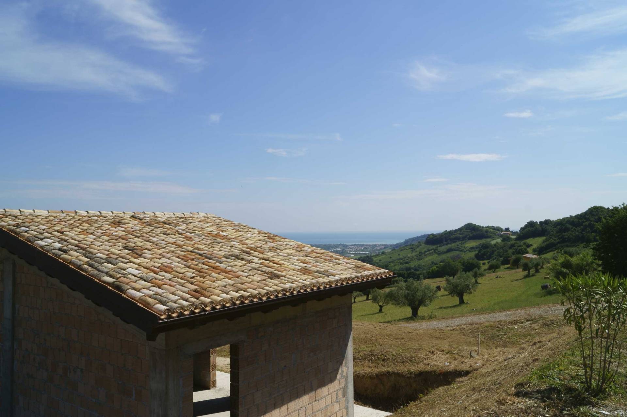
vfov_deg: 47.9
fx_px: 470
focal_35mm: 27
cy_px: 208
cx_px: 314
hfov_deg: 67.4
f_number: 16
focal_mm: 18
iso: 100
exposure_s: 1/125
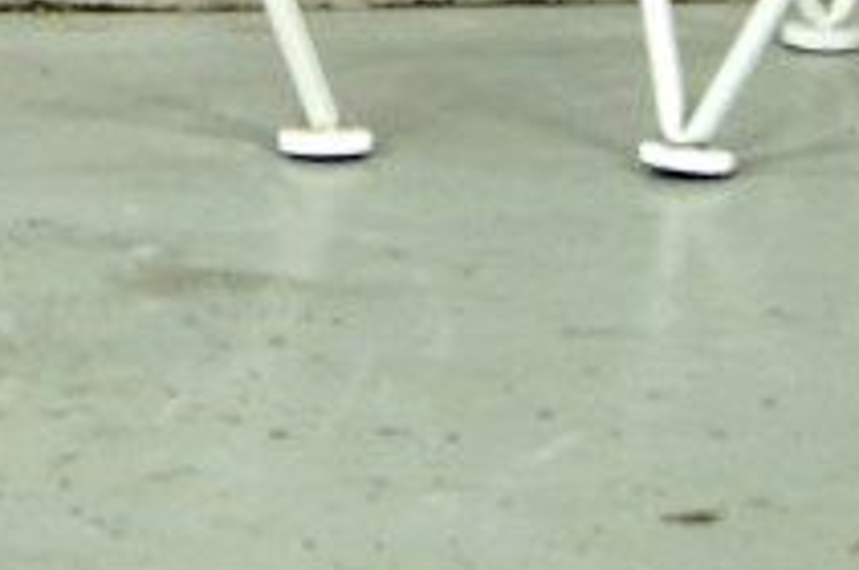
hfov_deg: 8.6
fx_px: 5503
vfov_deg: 5.6
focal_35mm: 231
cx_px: -607
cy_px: -1099
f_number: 7.1
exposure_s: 1/20
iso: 400
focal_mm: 26
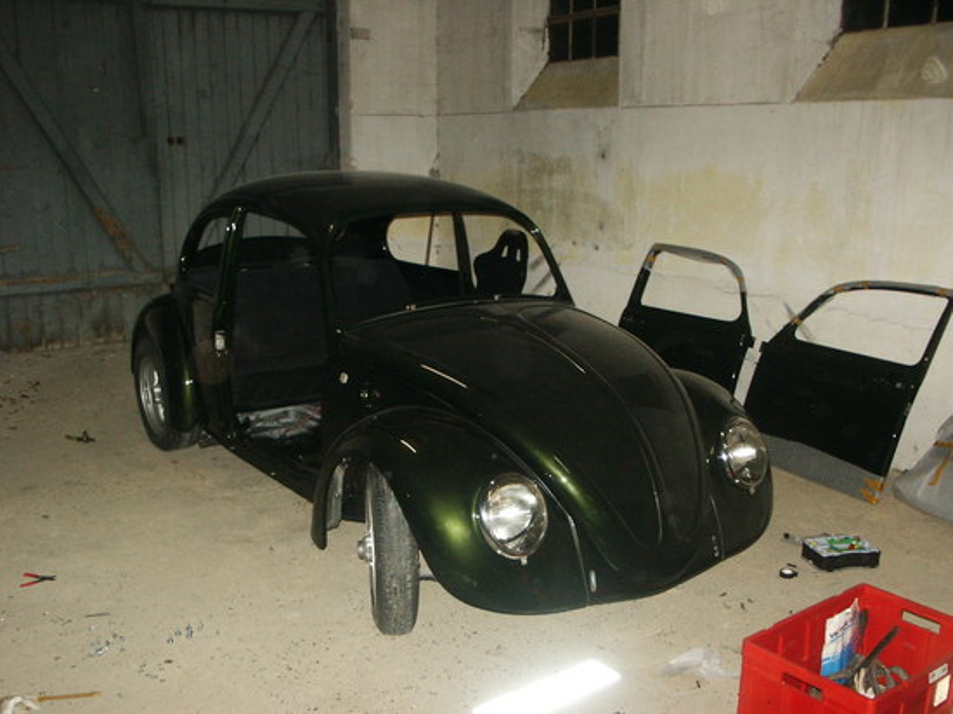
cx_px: 476
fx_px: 963
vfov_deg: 40.7
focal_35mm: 35
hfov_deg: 52.6
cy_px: 357
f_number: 3
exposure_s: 1/45
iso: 200
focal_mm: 7.18
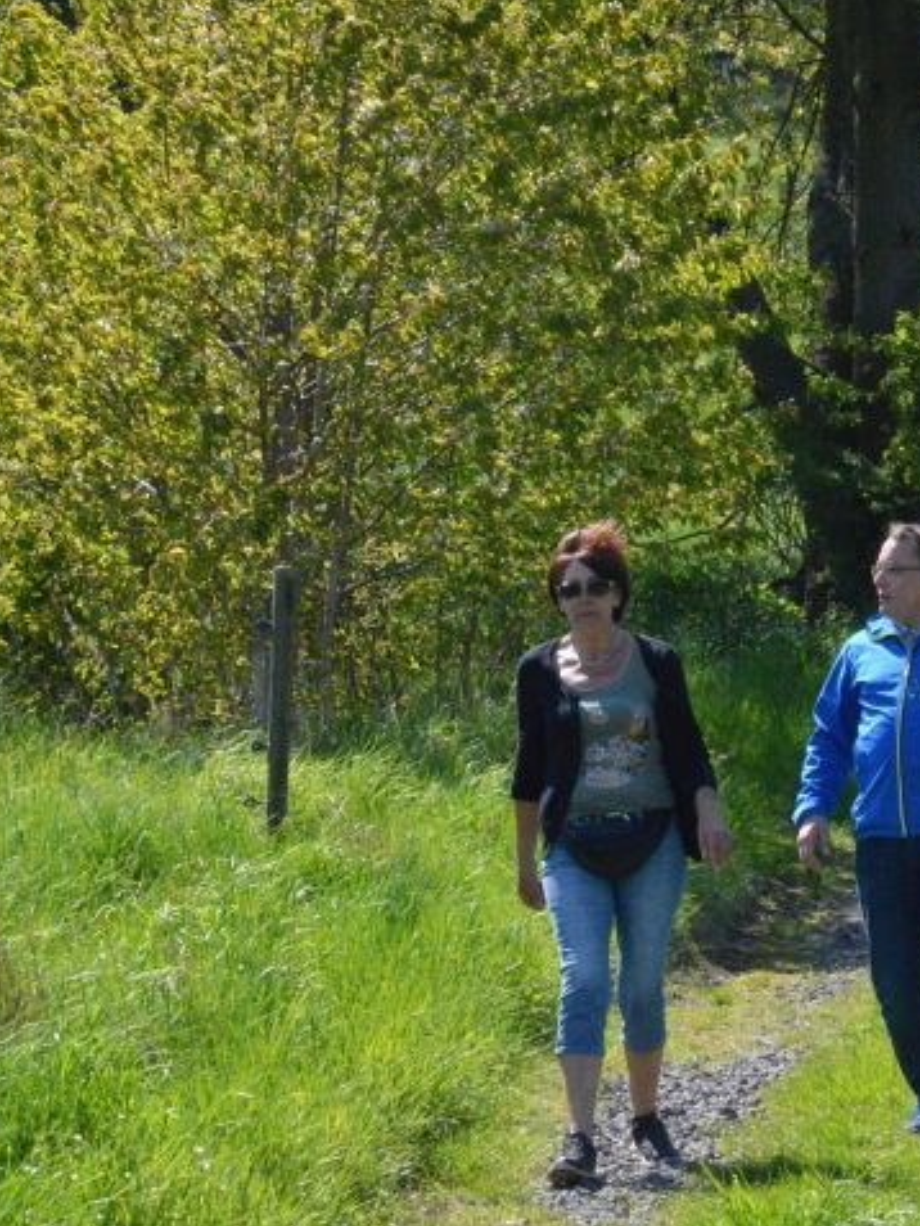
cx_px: 862
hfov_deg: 6.5
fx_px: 8137
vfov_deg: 8.6
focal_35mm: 230
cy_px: 612
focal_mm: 105
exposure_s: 1/2000
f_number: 16
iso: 6400
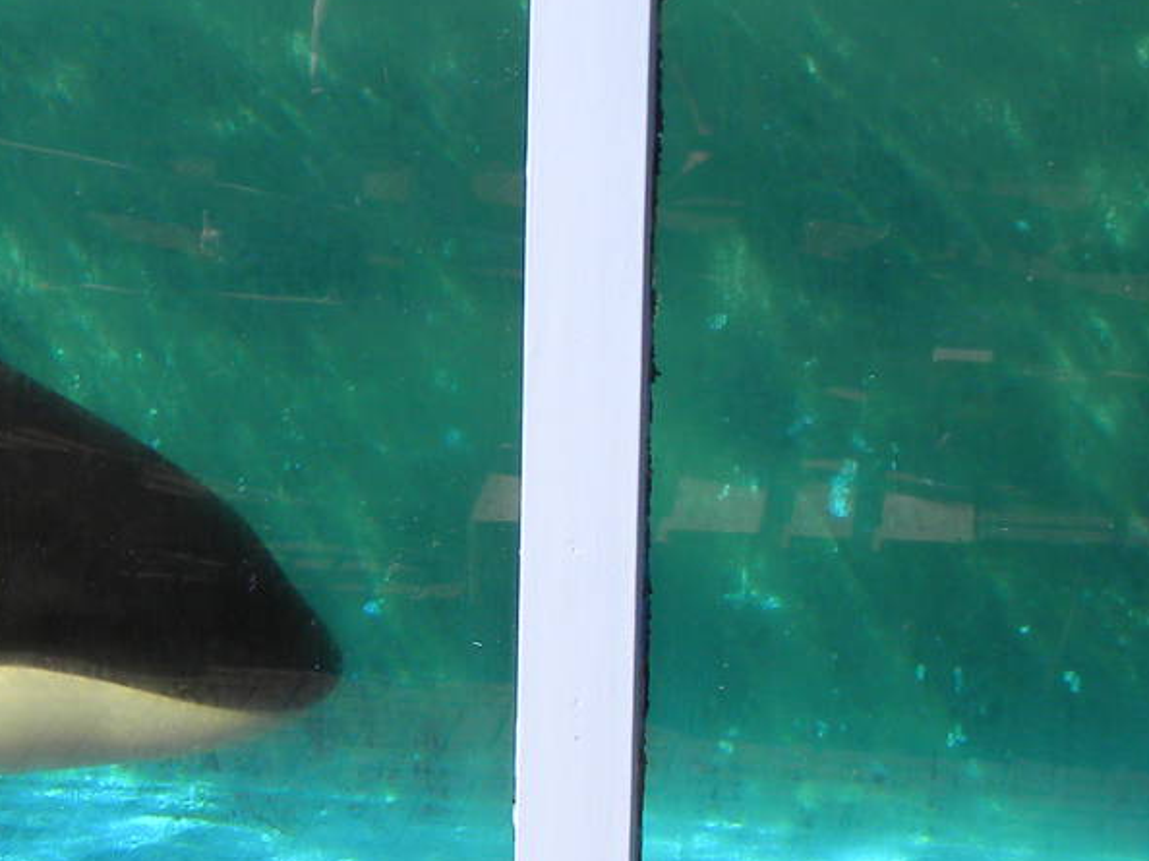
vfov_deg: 11.9
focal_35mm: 124
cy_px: 408
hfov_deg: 15.3
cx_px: -261
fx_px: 4114
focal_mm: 8.2
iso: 64
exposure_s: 1/140
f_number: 4
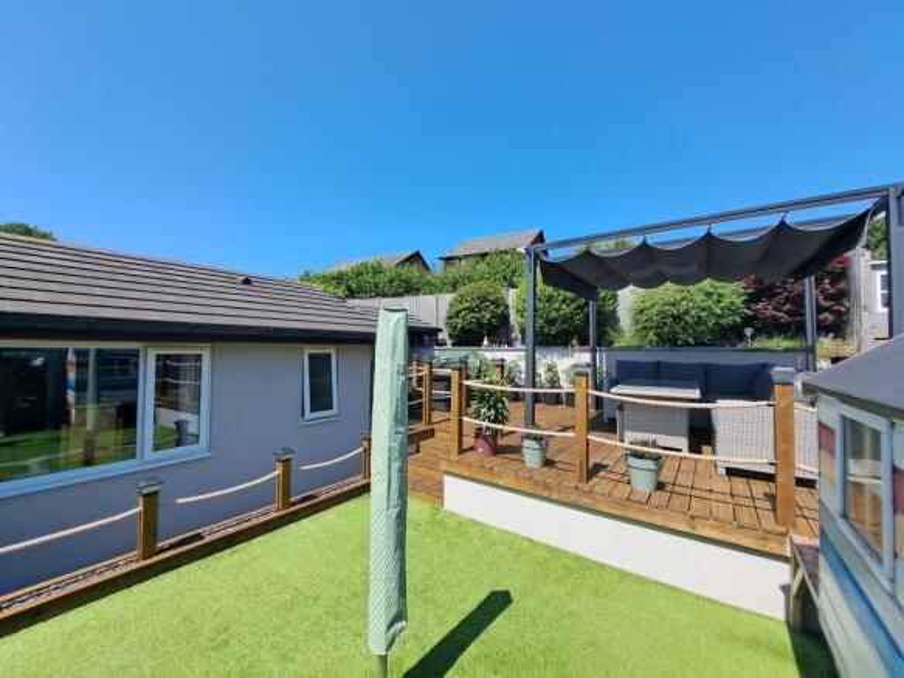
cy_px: 339
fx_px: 339
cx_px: 452
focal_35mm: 13
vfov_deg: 89.9
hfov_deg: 106.2
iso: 50
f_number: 2.2
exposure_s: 1/702
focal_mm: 1.74
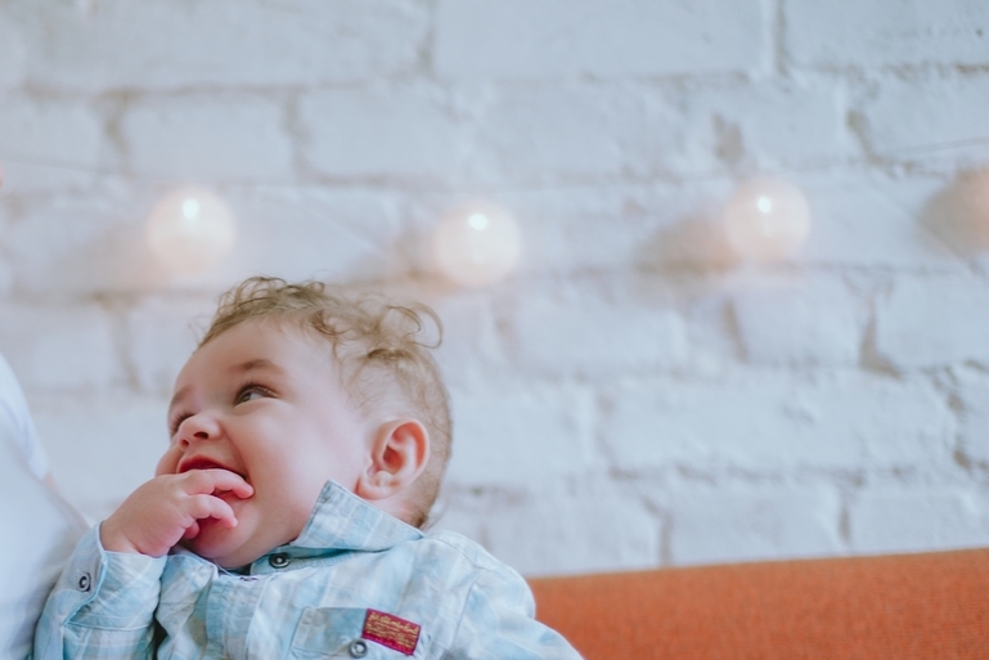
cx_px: 220
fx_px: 2143
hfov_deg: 25.6
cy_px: 470
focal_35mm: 78
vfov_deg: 17.4
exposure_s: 1/160
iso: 400
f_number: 2.2
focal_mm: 50
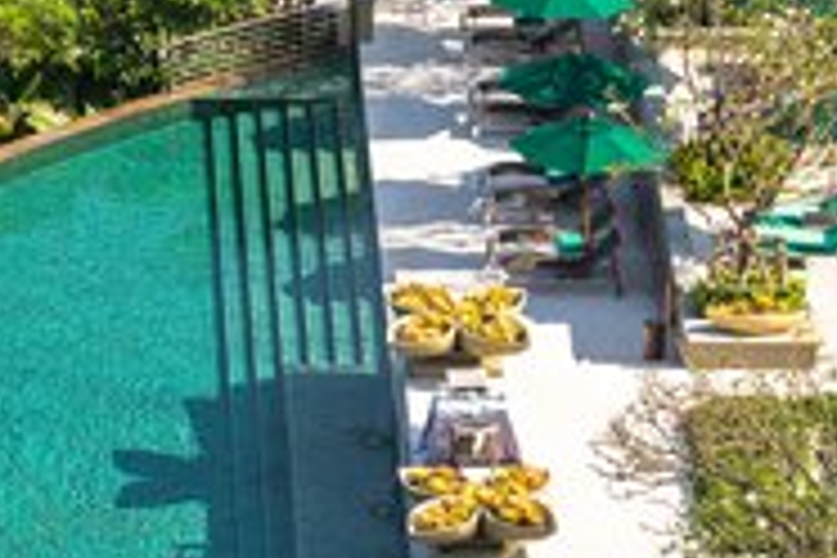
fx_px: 12019
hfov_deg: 4.0
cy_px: 450
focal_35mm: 517
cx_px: 212
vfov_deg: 2.7
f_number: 5
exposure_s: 1/60
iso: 50
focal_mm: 200
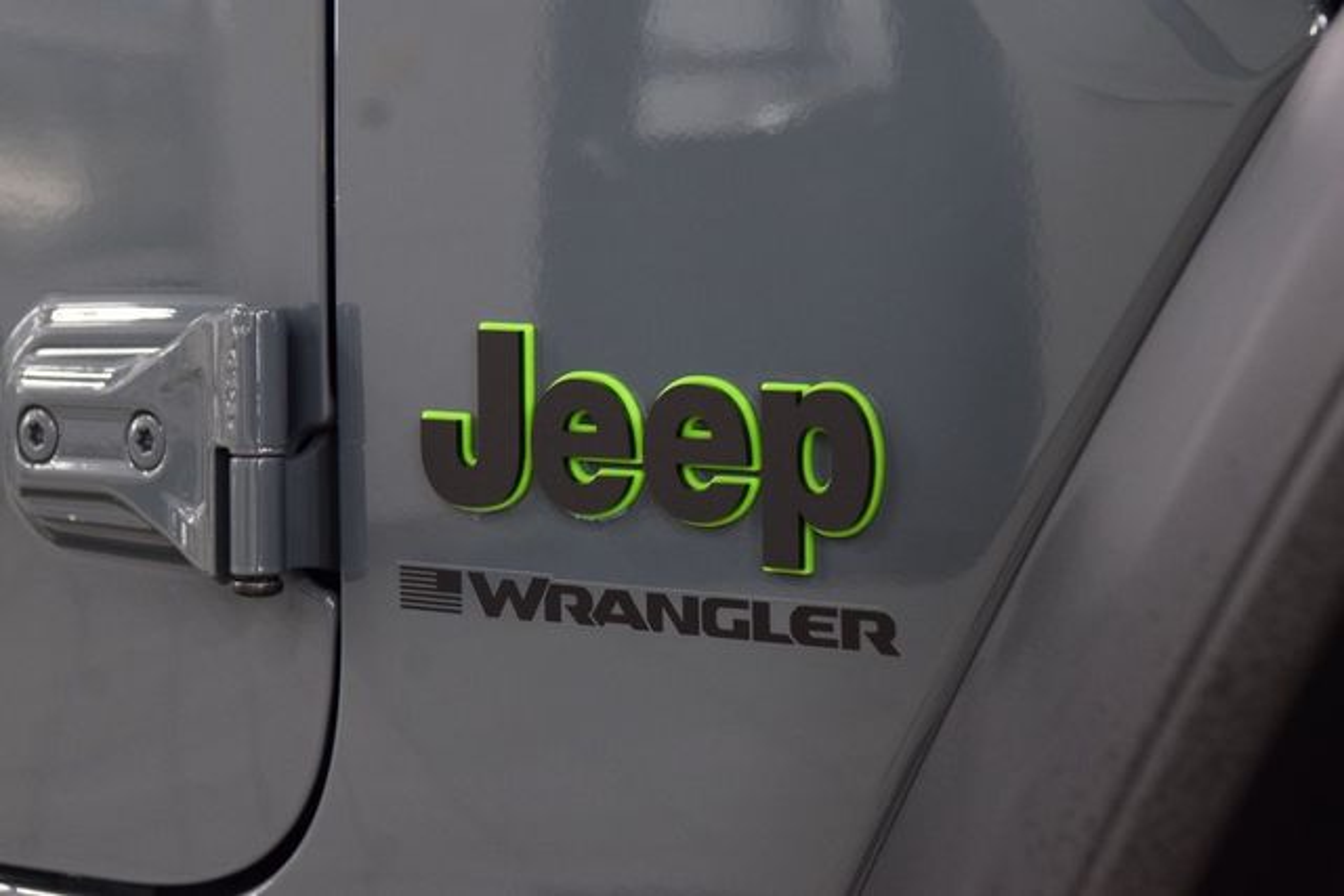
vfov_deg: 13.0
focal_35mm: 105
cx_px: 672
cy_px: 448
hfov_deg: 19.5
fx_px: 3921
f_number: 6.3
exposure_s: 1/30
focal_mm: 70
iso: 1600
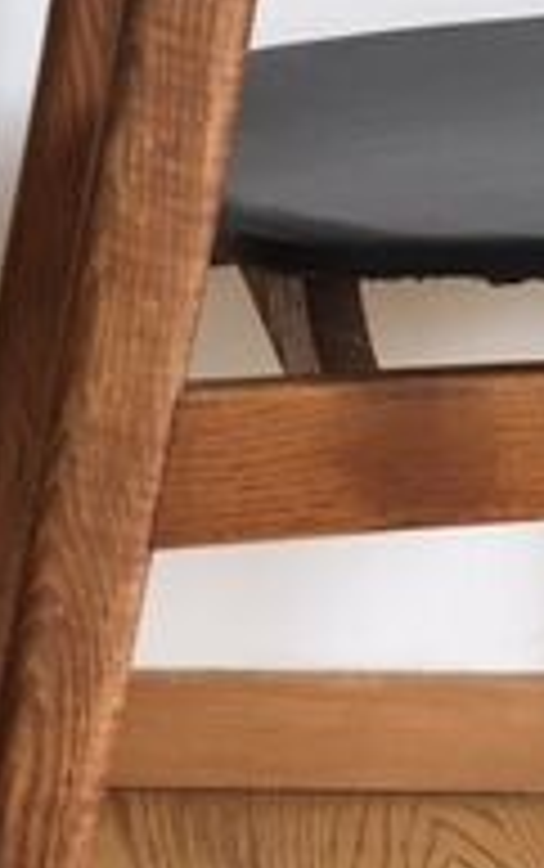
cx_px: -117
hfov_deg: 12.5
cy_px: 301
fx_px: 2414
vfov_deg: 20.3
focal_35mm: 102
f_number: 2.2
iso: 50
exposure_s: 1/33
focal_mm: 4.15
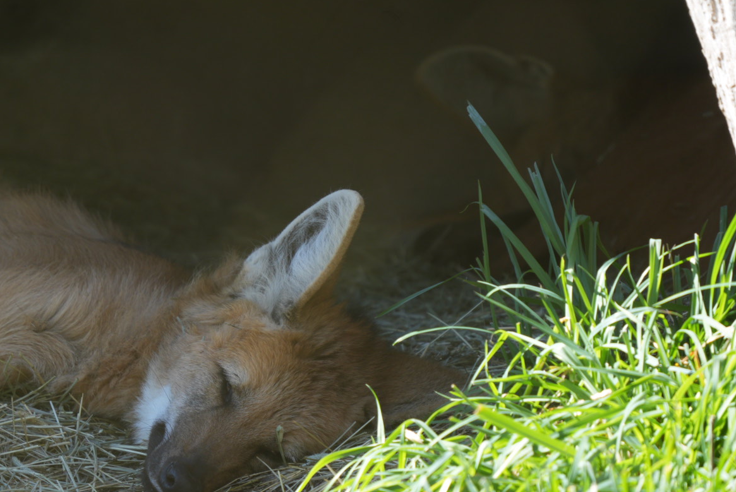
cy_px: 263
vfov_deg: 1.7
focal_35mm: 832
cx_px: 277
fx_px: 17024
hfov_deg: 2.5
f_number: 6.3
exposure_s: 1/400
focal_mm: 600
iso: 500
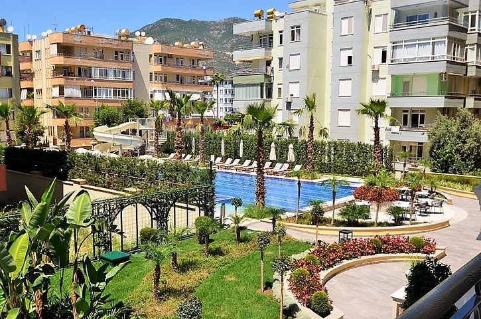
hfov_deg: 53.2
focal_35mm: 36
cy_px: 160
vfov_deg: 36.7
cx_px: 240
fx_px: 480
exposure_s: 1/200
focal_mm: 24
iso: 100
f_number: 10
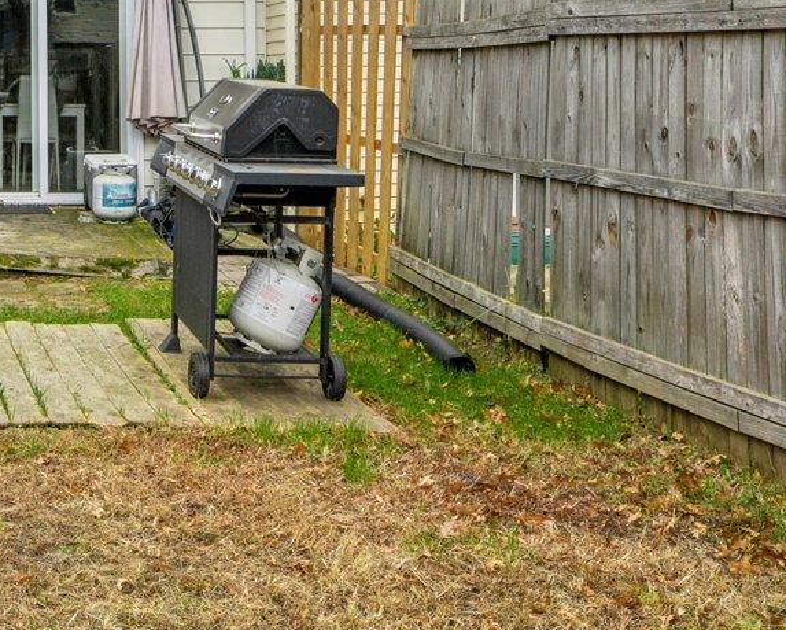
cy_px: -286
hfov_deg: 29.4
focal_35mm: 57
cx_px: -100
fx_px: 1327
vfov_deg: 22.4
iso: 100
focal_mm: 17
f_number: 8
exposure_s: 1/80
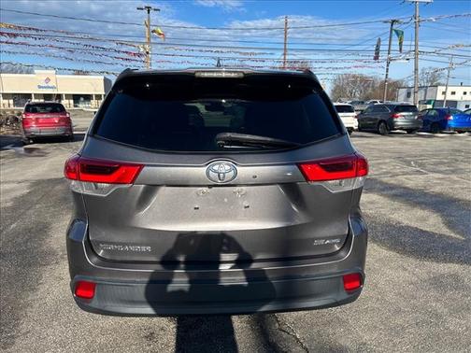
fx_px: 354
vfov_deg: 53.1
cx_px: 236
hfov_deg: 67.3
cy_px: 176
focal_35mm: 26
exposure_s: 1/3165
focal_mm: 5.7
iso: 50
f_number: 1.5
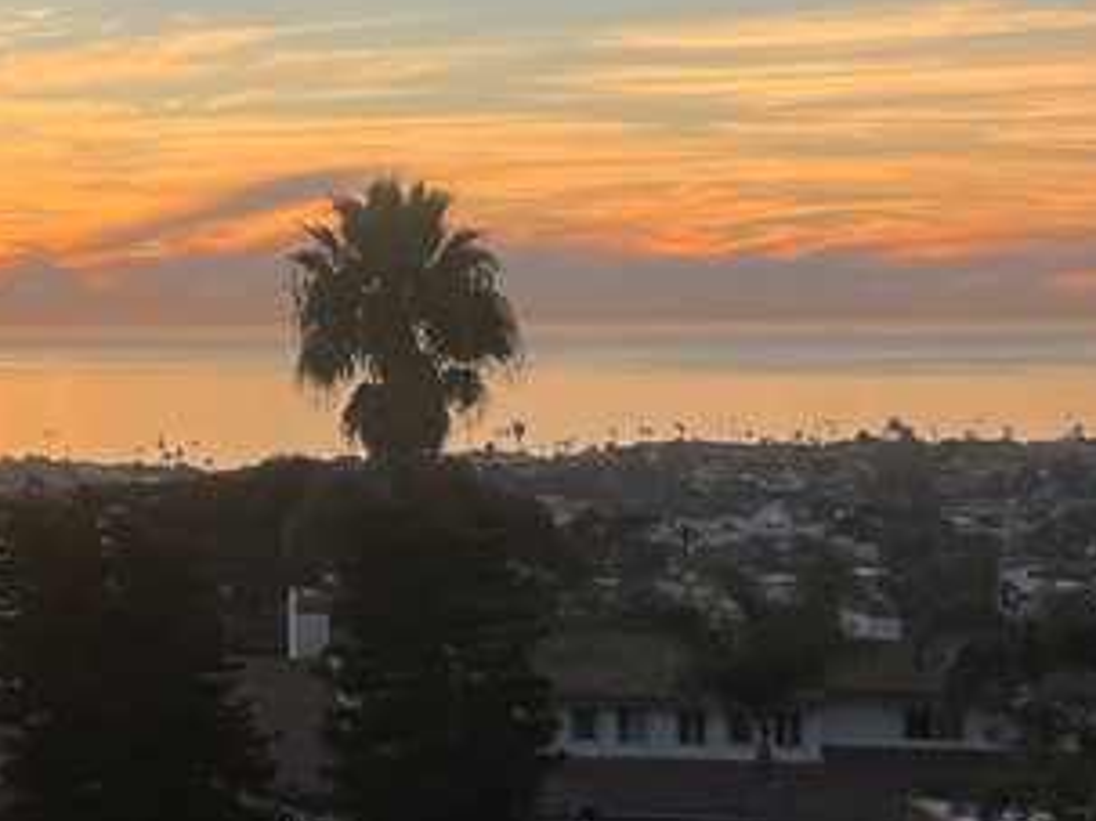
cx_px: -535
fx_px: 2785
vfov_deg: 16.6
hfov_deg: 19.5
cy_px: 152
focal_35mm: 88
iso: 50
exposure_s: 1/1046
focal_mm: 5.1
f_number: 1.6
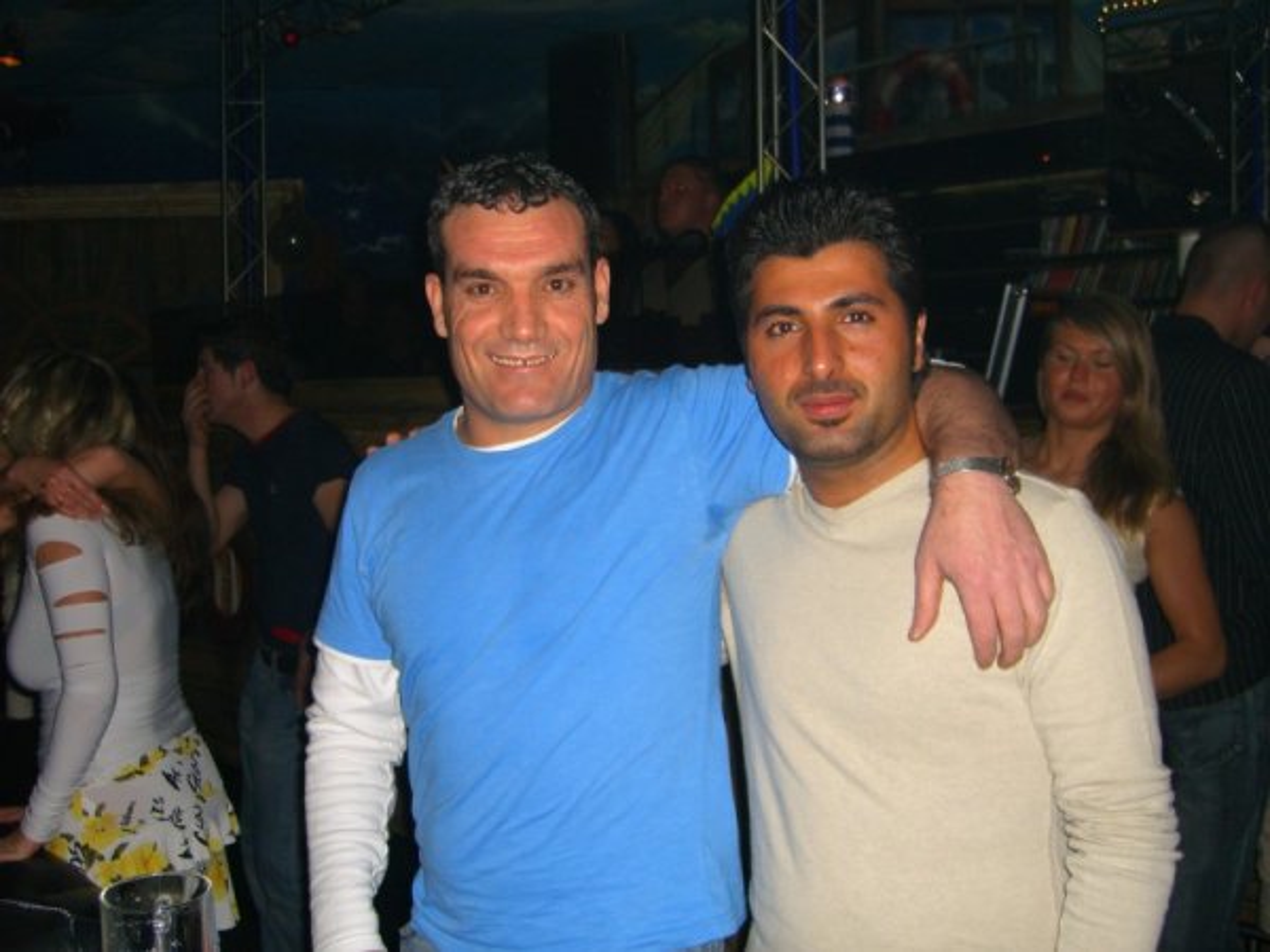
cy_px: 476
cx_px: 635
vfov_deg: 37.7
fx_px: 1394
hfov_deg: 49.0
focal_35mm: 38
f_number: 2.8
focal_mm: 7.9
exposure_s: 1/60
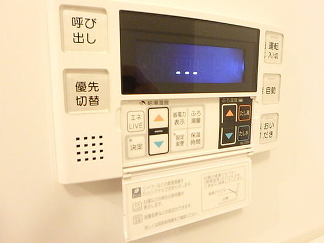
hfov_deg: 71.6
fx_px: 225
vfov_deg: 56.8
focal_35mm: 24
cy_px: 115
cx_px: 164
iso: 800
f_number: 3.5
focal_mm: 3.7
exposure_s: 1/15
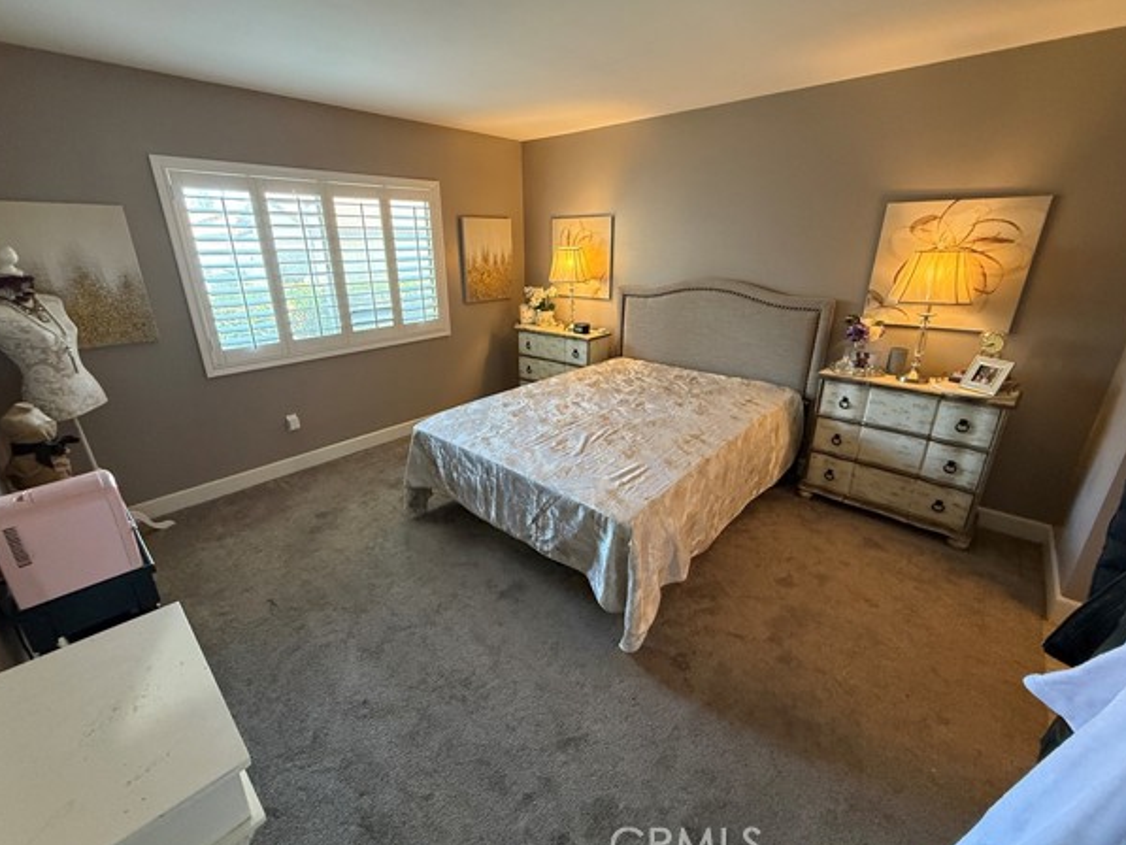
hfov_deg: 98.1
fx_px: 488
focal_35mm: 15
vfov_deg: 81.8
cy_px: 419
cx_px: 549
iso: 400
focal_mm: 2.22
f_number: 2.2
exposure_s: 1/60
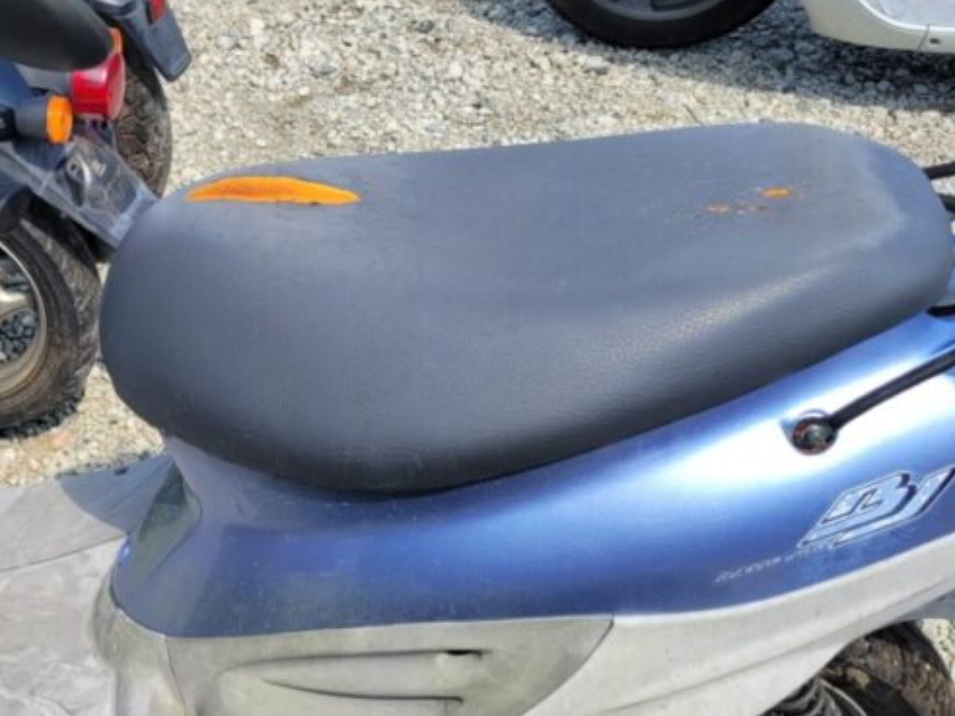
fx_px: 1462
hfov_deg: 34.6
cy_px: 377
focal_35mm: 53
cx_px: 144
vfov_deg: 27.5
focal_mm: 5.4
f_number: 1.8
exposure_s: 1/1265
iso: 40
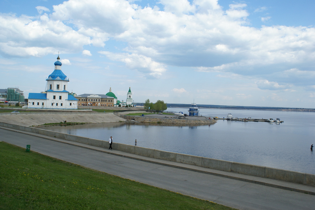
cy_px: 105
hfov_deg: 57.2
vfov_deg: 39.9
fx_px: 289
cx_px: 158
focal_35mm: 33
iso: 200
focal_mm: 22
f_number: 8
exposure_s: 1/640
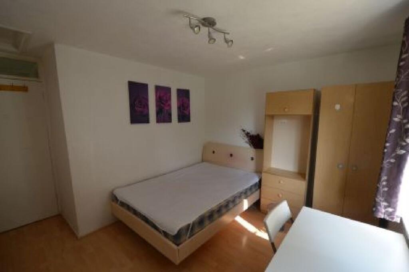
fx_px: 170
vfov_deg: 77.1
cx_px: 204
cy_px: 136
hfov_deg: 100.5
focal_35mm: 15
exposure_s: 1/100
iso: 400
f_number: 5
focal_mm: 10
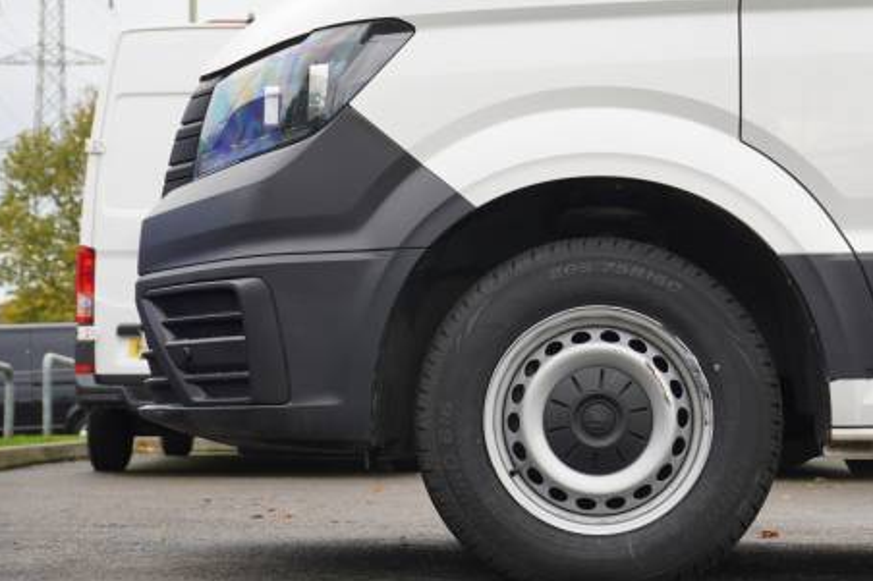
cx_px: 539
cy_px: 286
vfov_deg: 16.1
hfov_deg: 23.9
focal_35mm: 85
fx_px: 2060
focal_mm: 40
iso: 160
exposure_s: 1/80
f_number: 5.6
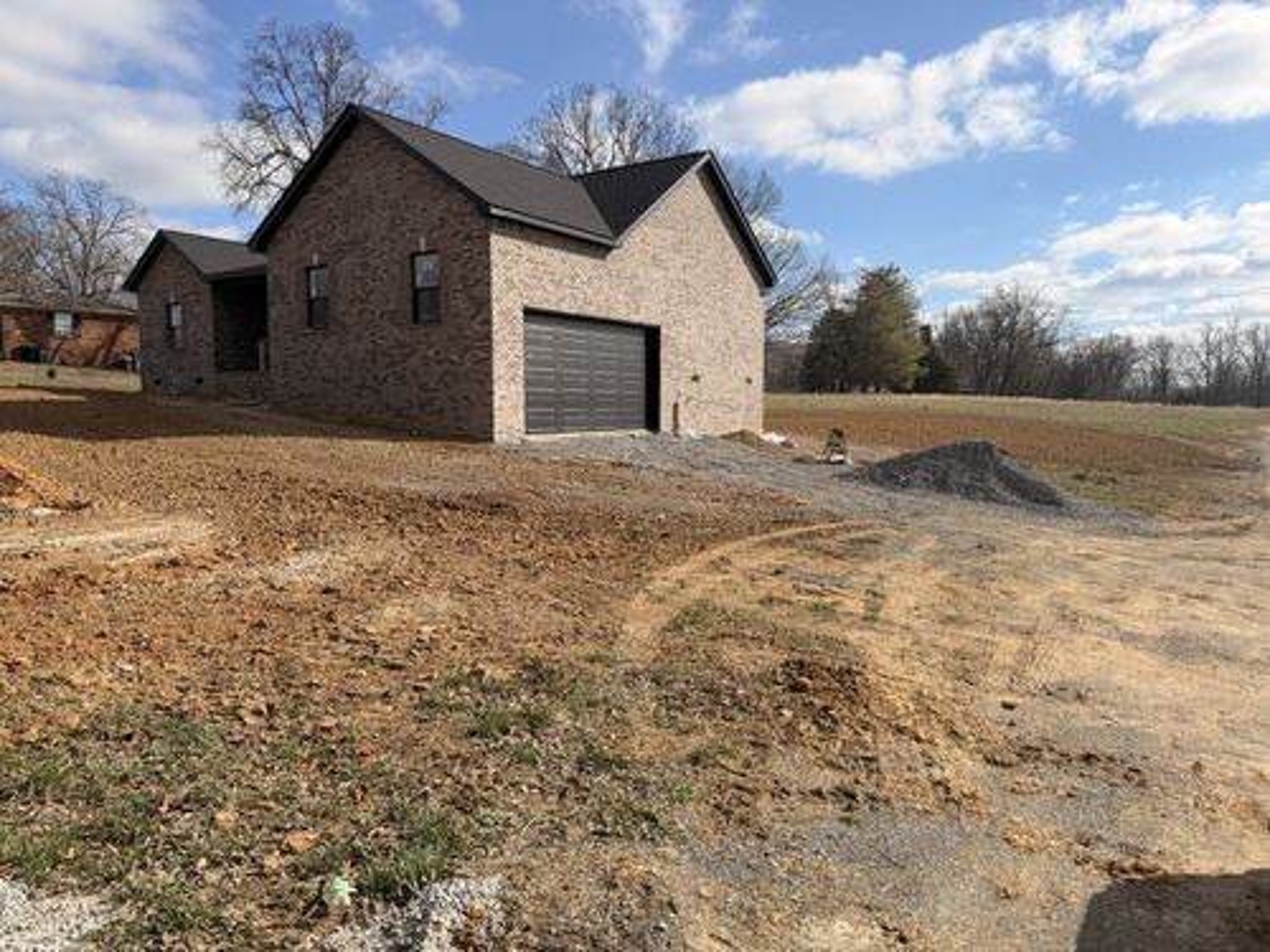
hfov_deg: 71.6
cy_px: 476
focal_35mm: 24
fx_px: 881
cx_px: 635
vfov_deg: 56.8
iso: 80
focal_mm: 6.76
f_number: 1.78
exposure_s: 1/5714
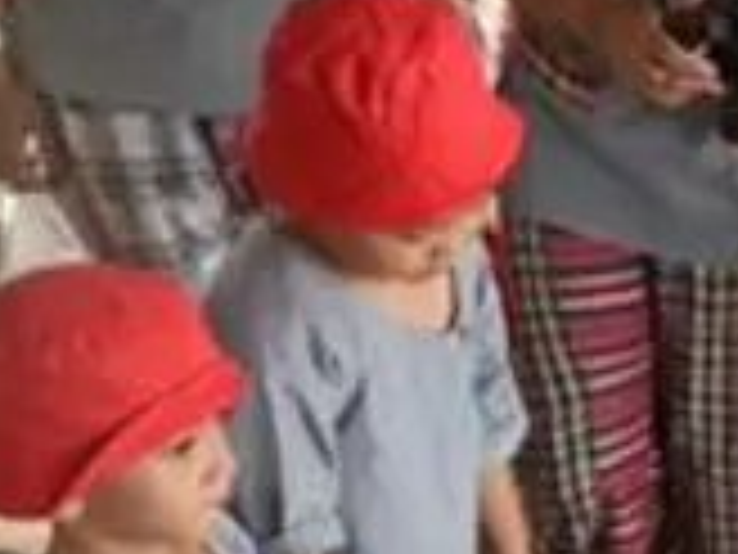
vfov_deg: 13.4
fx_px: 2345
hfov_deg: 16.8
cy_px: 468
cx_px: 981
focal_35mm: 110
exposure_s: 1/100
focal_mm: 24
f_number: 6.3
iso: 640
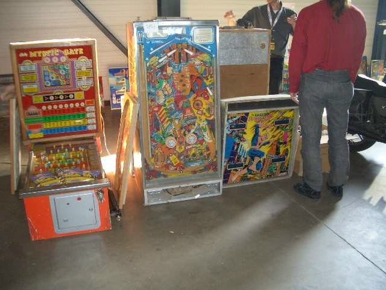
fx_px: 390
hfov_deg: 52.6
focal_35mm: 35
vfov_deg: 40.7
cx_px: 193
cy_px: 145
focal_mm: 5.8
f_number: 2.6
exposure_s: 1/60
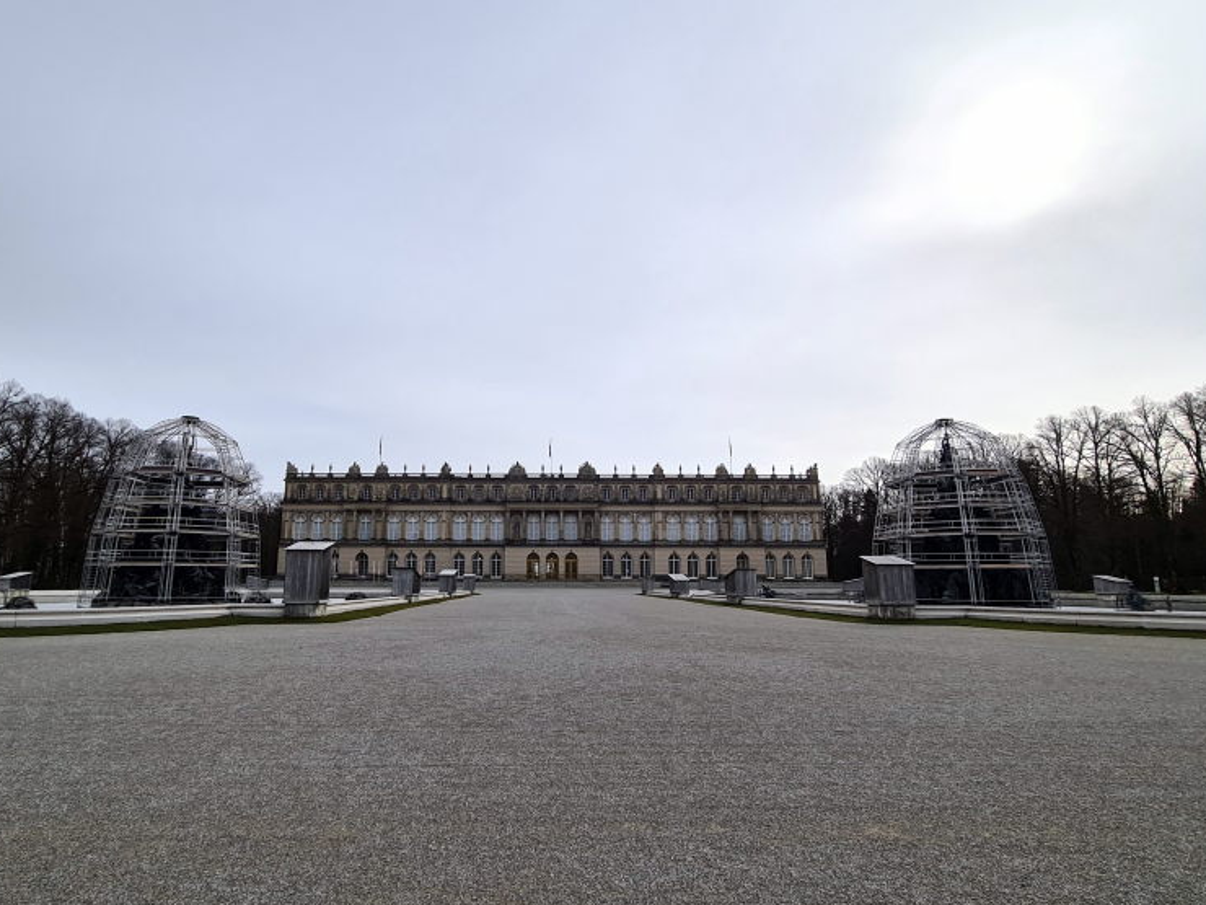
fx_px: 627
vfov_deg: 71.6
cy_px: 457
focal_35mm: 18
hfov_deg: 87.5
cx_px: 551
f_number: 2.2
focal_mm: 2.2
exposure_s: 1/3664
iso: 64
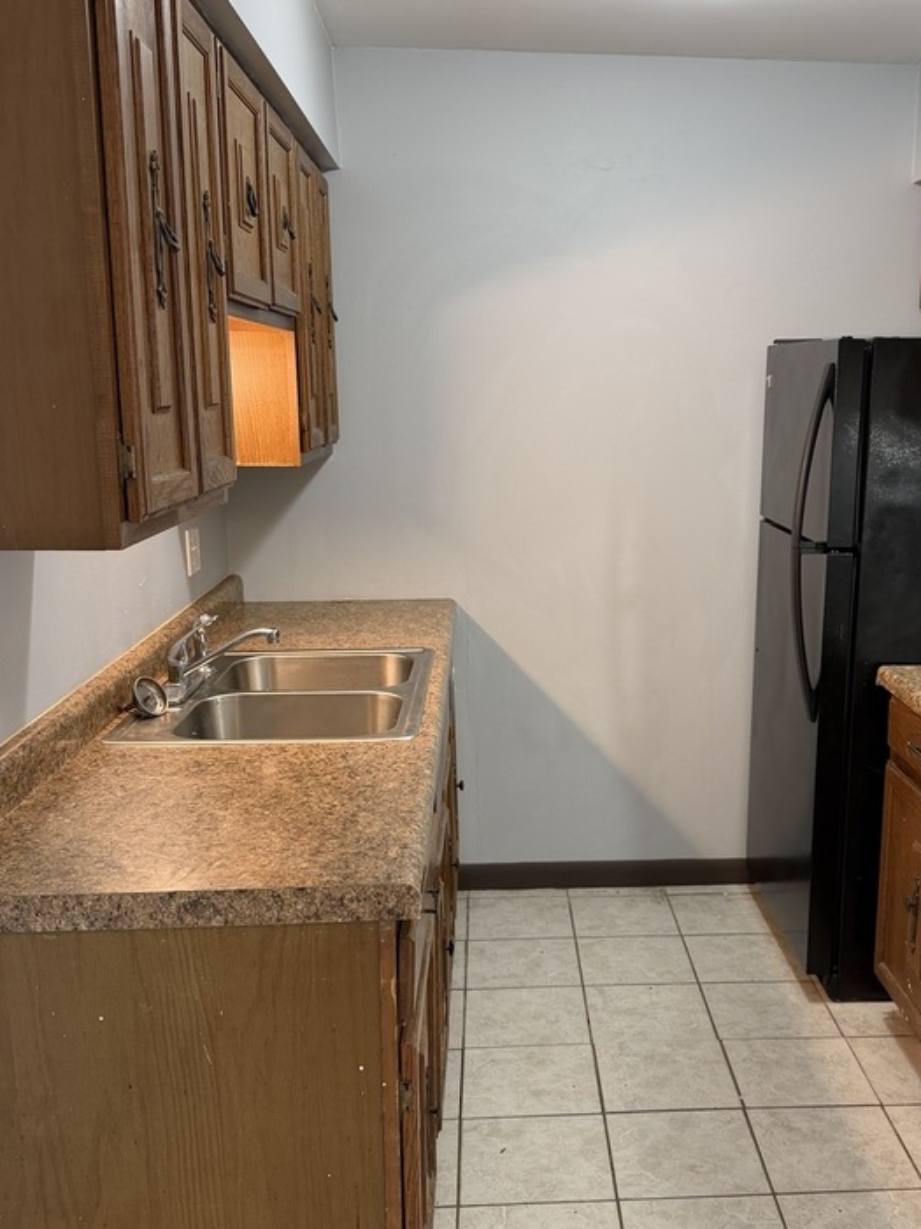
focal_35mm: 37
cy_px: 657
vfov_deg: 50.1
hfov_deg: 38.2
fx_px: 1314
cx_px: 605
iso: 200
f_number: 1.78
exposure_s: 1/60
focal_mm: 6.76
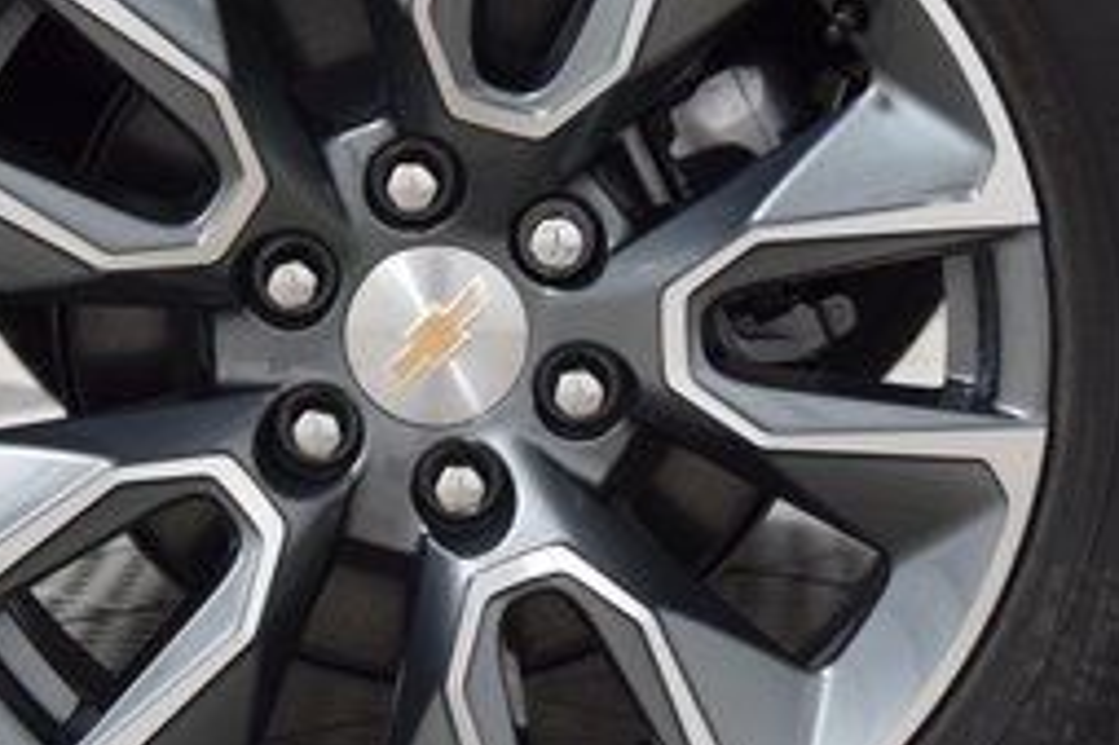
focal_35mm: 189
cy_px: 302
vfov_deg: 7.3
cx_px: 441
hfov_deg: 10.9
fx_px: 5871
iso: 1600
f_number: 4.5
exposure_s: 1/60
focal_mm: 50
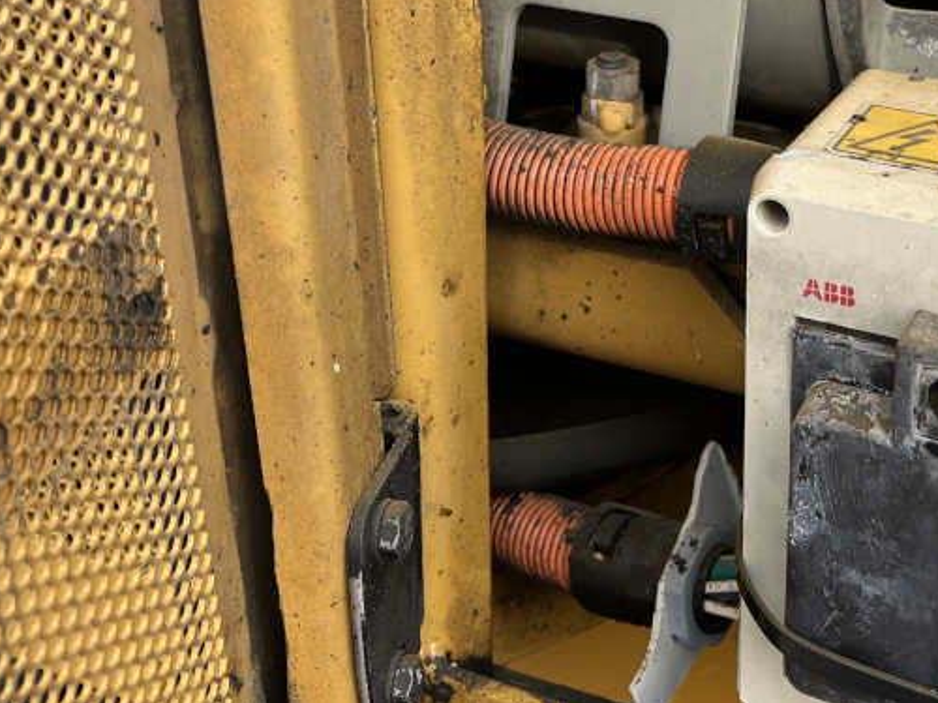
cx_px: 728
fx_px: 1409
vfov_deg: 26.6
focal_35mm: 52
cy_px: 7
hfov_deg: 35.8
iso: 50
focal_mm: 5.7
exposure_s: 1/797
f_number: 1.5
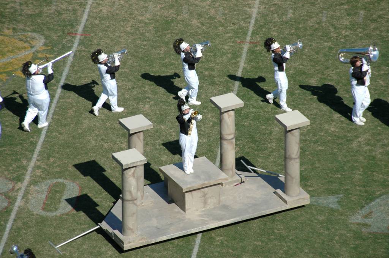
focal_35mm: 300
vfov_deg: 4.6
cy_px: 129
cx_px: 194
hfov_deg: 6.9
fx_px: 3238
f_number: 7.1
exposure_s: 1/800
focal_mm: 200
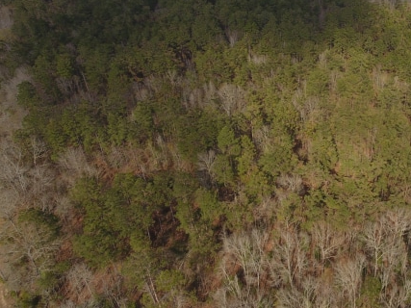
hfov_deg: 57.1
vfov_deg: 45.9
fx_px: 356
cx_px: 306
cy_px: 98
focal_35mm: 30
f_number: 2.8
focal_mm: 3.61
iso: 100
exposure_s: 1/786
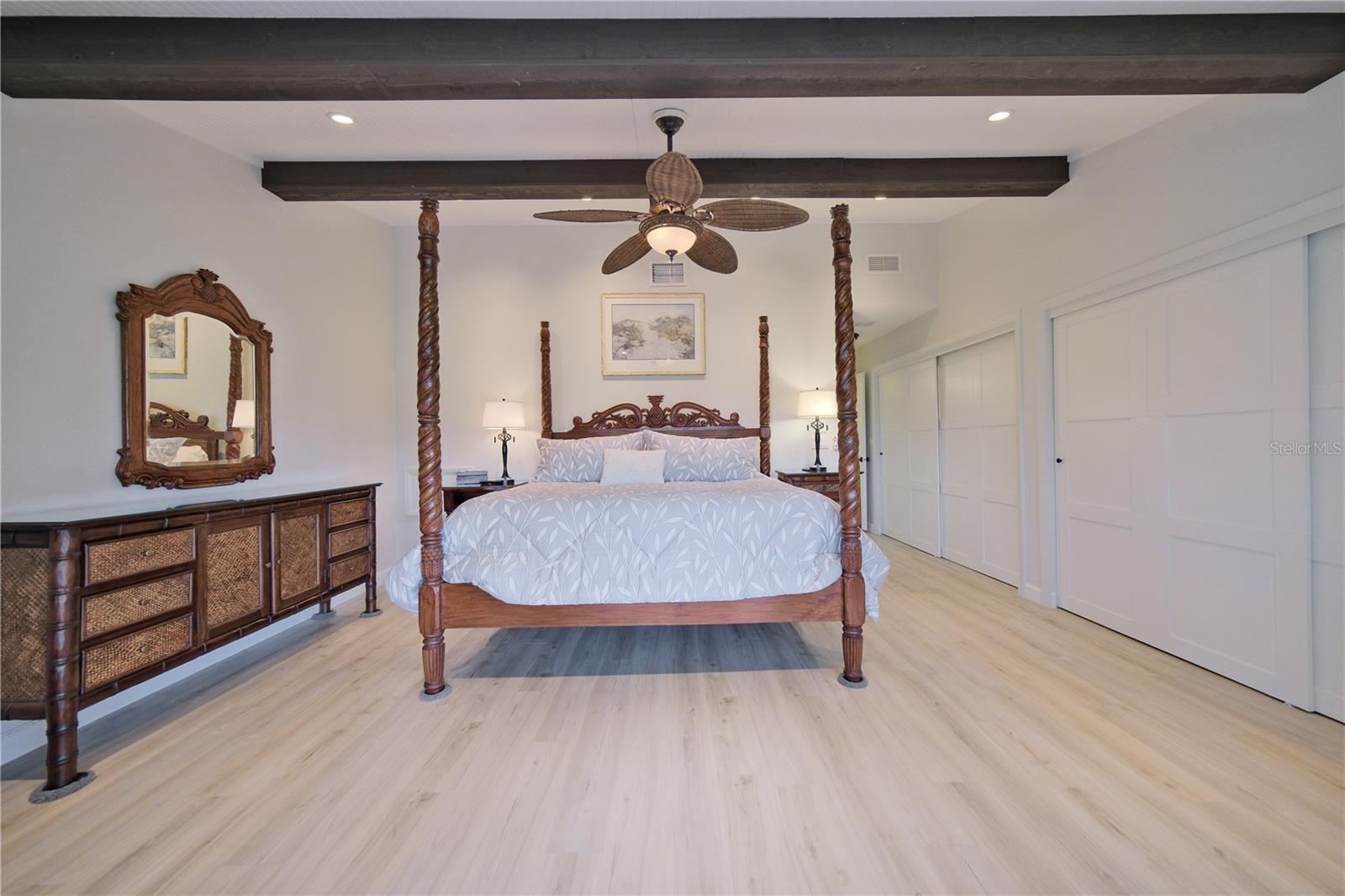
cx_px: 672
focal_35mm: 12
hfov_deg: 112.6
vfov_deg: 90.0
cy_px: 448
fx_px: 448
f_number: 4
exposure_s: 1/60
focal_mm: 8
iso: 640
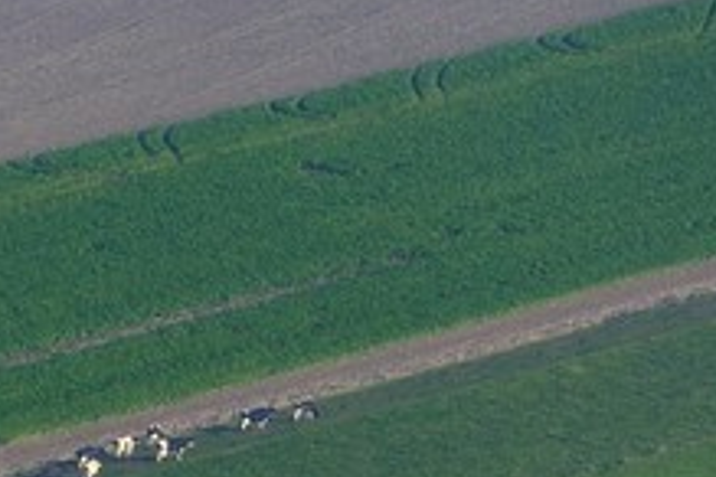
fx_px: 15254
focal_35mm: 767
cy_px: 1444
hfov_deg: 2.6
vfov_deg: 1.8
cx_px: -1808
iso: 400
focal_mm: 105
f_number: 5.6
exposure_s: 1/800
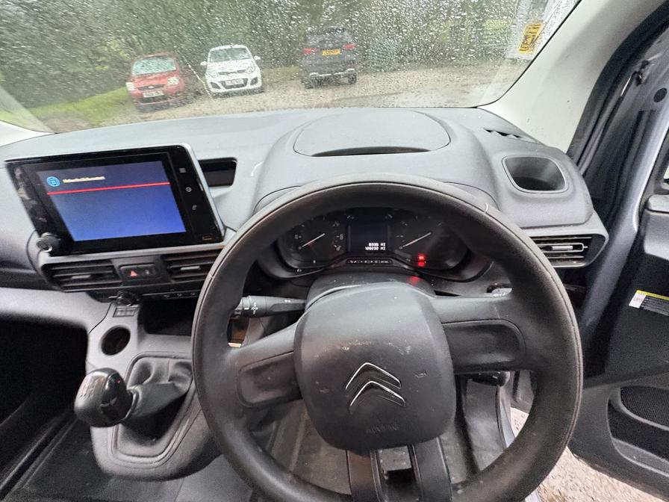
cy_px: 251
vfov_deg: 85.7
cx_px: 334
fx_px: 271
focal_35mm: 14
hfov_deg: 102.1
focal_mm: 2.22
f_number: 2.2
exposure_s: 1/46
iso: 800
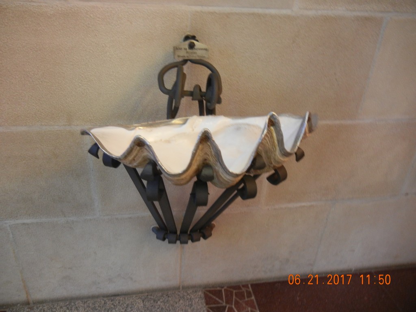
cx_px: 208
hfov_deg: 60.0
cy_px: 156
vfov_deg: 46.8
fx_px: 361
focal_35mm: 30
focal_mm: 5.4
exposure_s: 1/5.2
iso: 400
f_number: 3.5
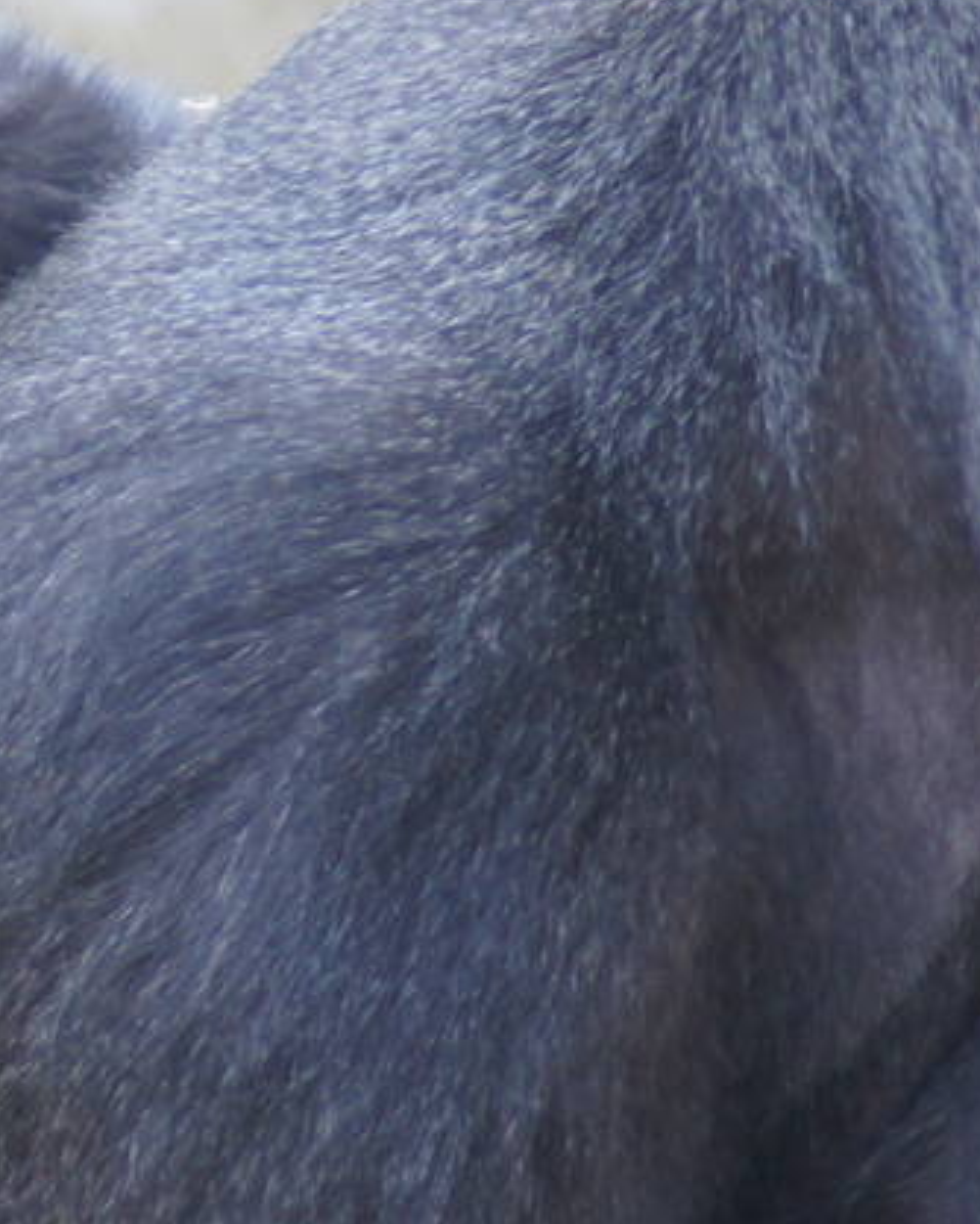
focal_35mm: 1620
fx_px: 58691
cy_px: 559
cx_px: 129
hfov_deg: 1.0
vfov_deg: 1.2
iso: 400
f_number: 5.6
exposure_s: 1/80
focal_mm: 300
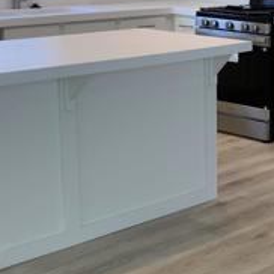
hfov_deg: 18.0
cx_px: 360
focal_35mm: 90
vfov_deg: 19.2
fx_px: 806
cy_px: 74
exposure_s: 1/120
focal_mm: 3
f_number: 1.8
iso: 64
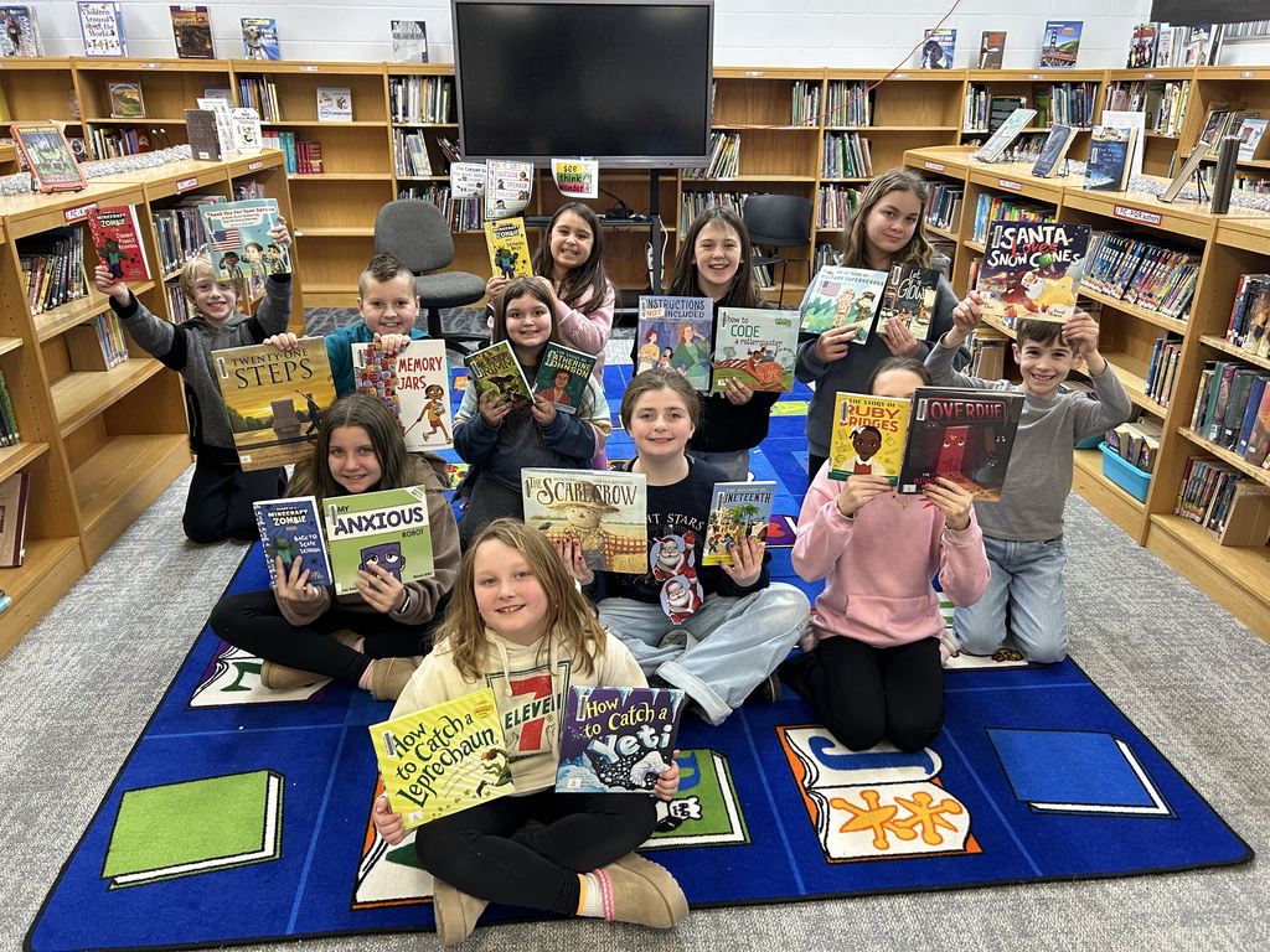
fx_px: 954
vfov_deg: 53.1
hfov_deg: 67.3
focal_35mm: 26
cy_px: 476
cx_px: 635
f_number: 1.5
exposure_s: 1/60
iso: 200
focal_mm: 5.7
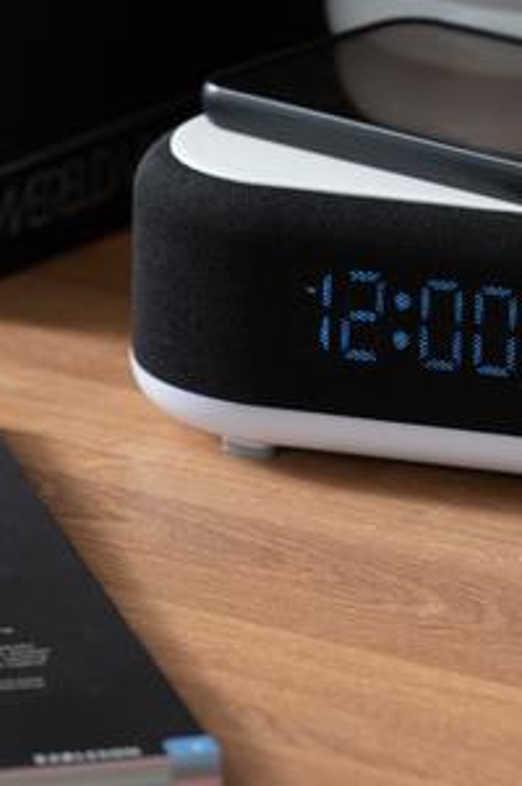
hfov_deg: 3.2
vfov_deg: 4.8
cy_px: -24
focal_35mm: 431
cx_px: 438
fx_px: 9395
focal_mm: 180
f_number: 5.6
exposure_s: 1/4
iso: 50
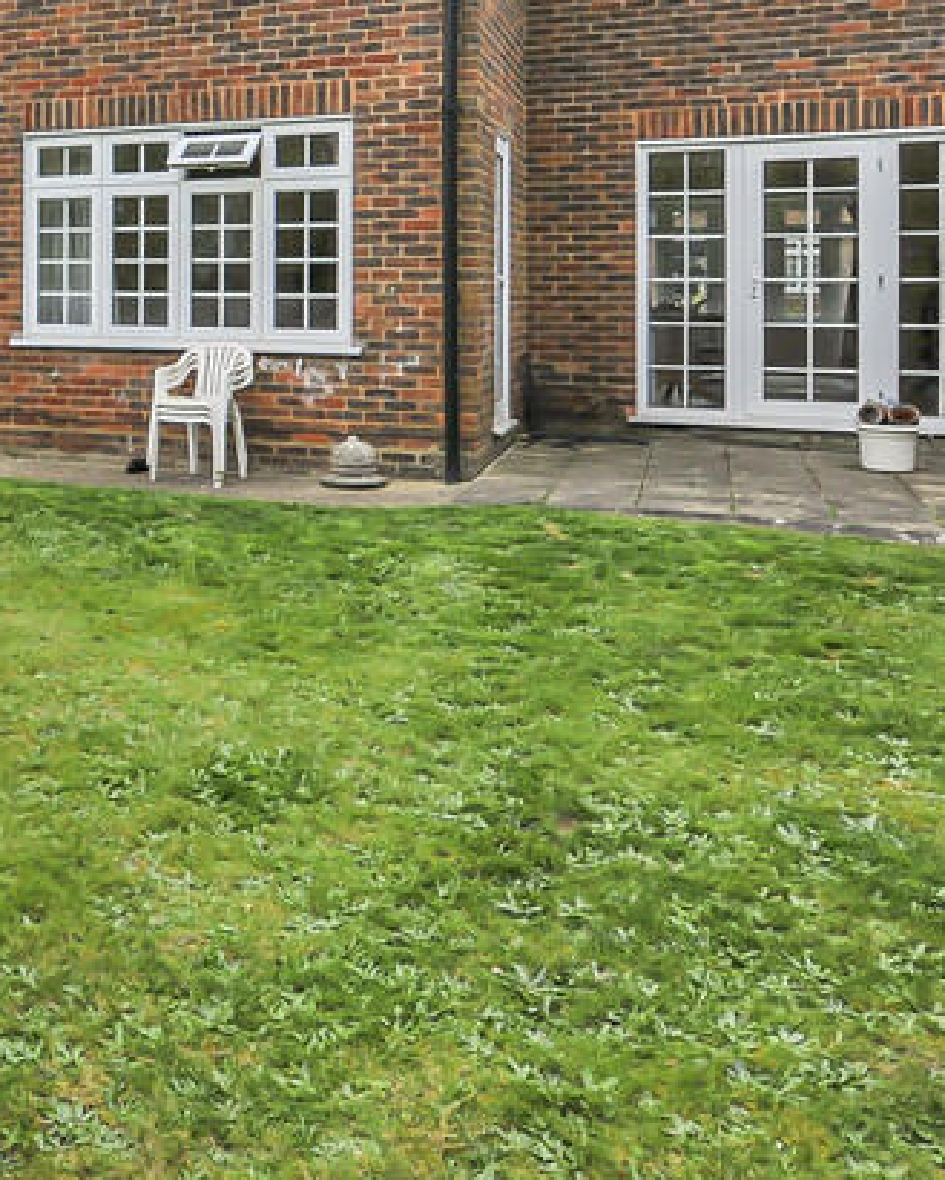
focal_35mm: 35
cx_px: -29
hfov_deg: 37.2
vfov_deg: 48.9
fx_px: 1223
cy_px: 253
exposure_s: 1/320
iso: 200
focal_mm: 10
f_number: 5.6
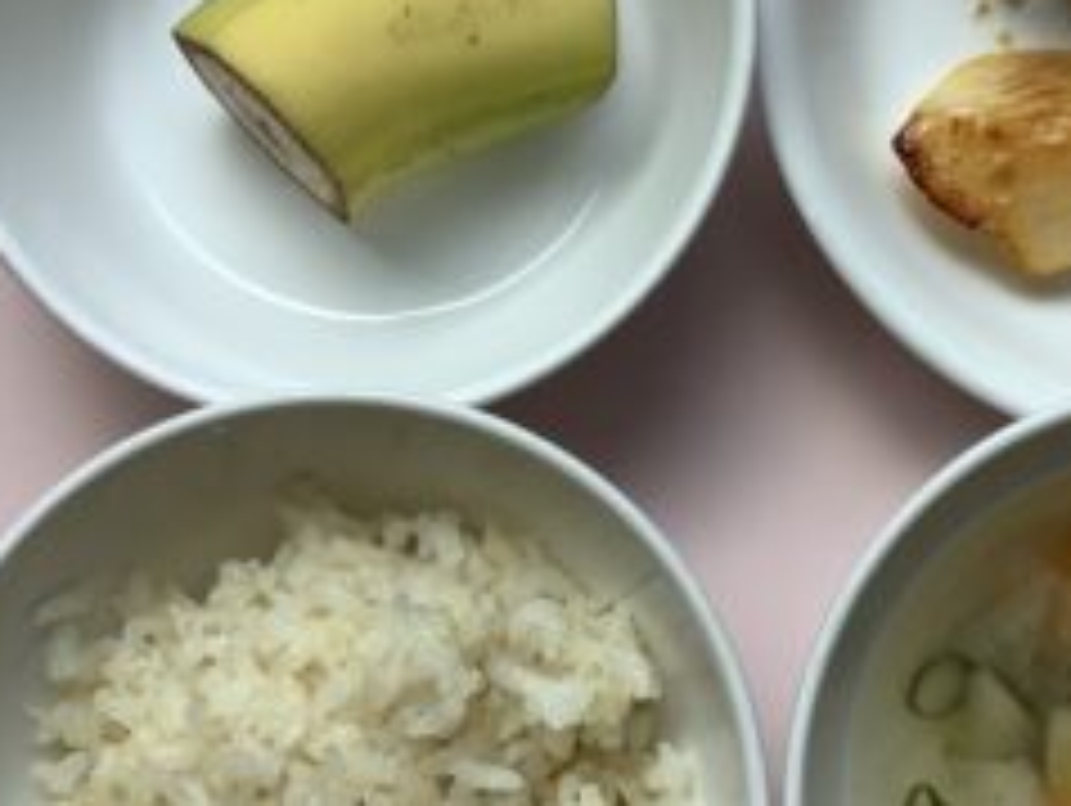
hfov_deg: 29.5
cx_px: 752
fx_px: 2013
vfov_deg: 22.6
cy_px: 394
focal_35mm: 65
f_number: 2.4
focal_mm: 3.3
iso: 25
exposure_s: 1/162
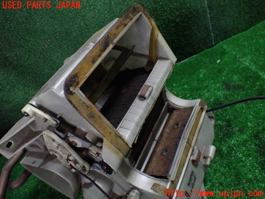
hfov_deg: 60.0
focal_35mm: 30
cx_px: 132
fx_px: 230
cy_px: 100
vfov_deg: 46.8
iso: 640
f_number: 2.3
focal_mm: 5.4
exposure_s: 1/125
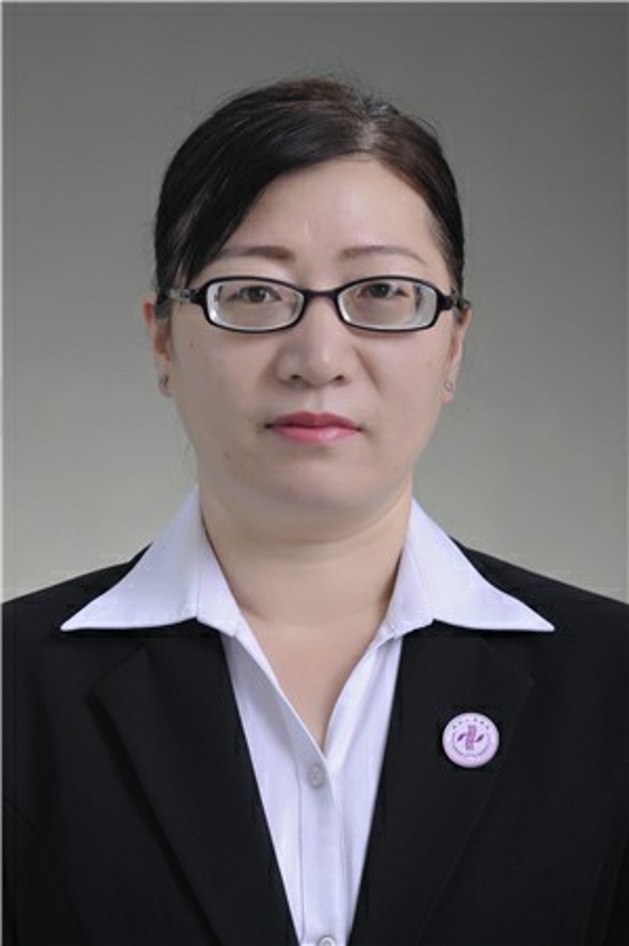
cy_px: 473
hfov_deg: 10.7
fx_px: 3346
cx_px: 314
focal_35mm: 128
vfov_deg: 16.1
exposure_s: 1/125
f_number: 5.6
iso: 160
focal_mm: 85
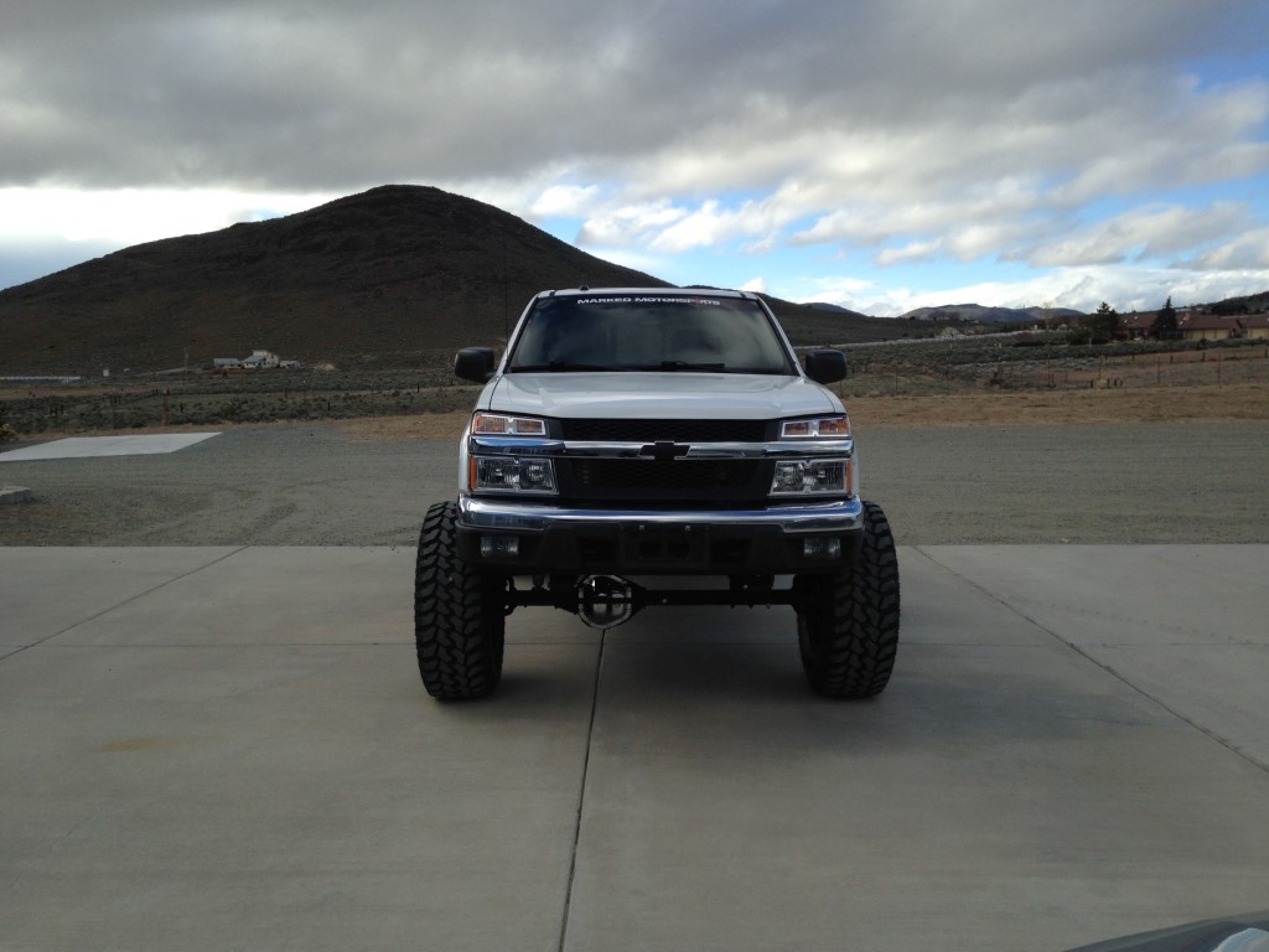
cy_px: 476
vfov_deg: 42.9
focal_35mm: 33
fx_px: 1210
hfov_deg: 55.4
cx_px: 634
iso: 50
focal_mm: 4.12
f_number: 2.4
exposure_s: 1/951
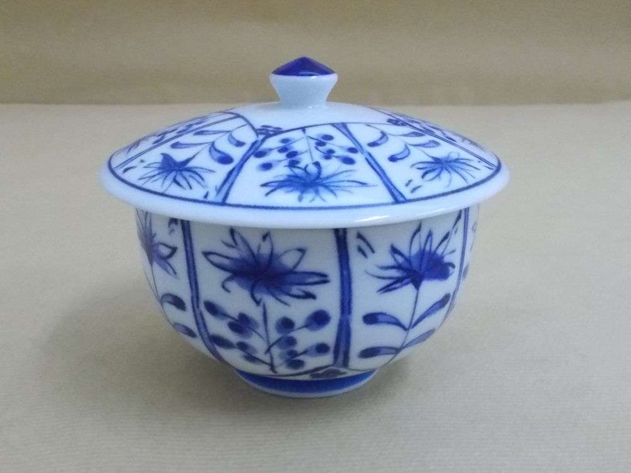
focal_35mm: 26
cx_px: 316
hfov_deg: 67.3
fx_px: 474
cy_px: 236
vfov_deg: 53.1
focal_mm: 4.6
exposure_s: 1/100
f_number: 3.2
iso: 800
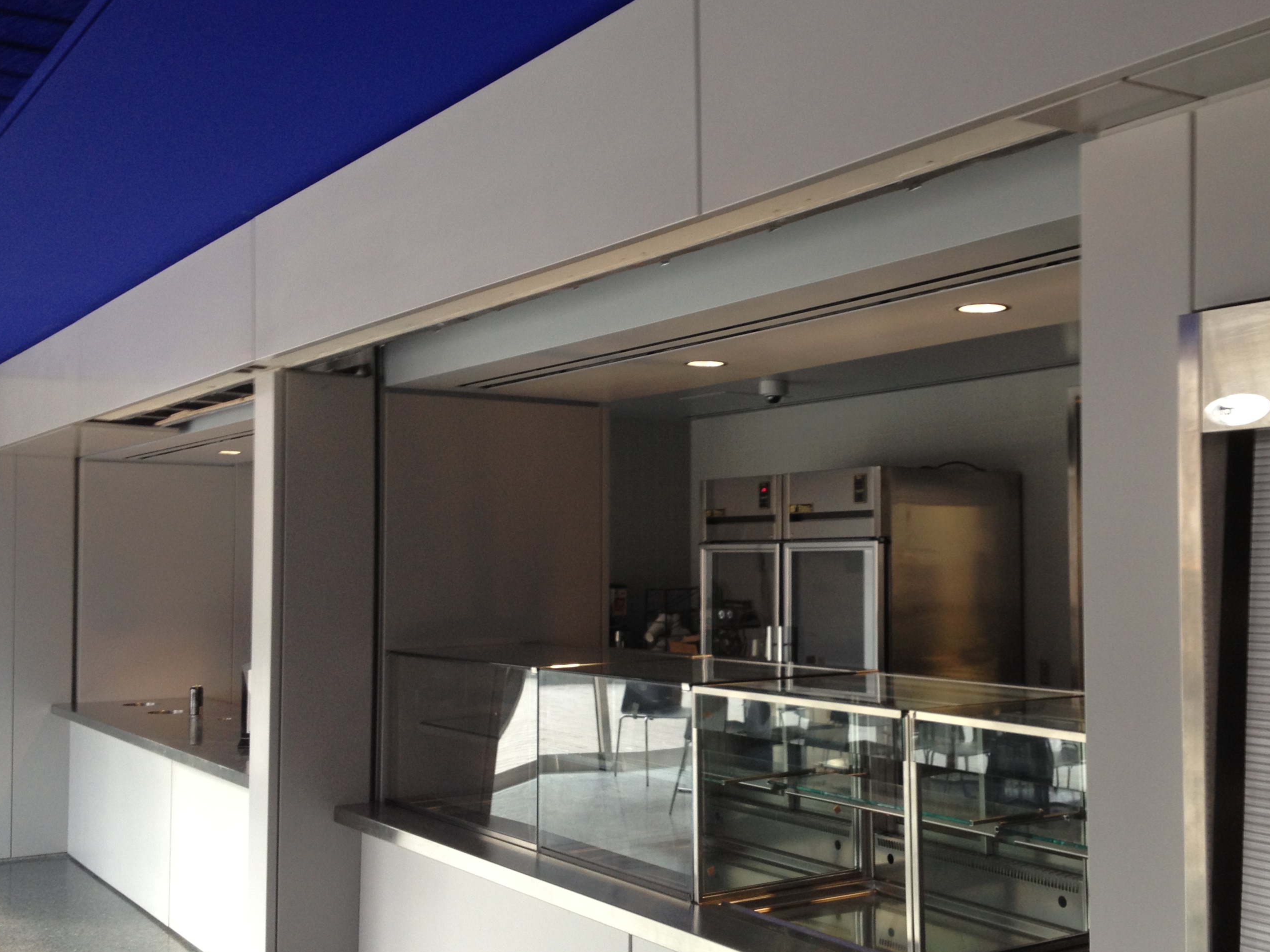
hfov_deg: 41.8
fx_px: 1651
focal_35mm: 45
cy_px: 491
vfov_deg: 32.2
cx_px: 795
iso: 50
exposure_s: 1/24
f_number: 2.4
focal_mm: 4.28
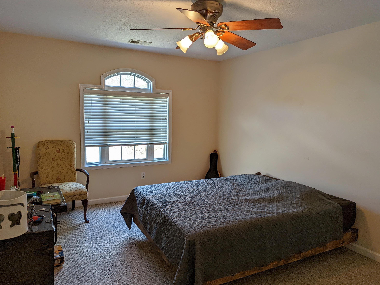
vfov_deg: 54.9
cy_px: 146
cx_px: 193
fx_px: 274
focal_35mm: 25
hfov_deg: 69.4
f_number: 1.85
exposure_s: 1/120
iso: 73
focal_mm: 6.81
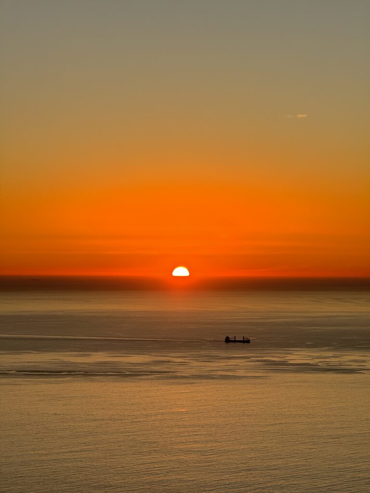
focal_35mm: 120
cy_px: 246
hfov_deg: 12.3
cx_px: 185
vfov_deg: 16.4
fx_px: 1710
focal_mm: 15.66
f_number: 2.8
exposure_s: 1/767
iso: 50
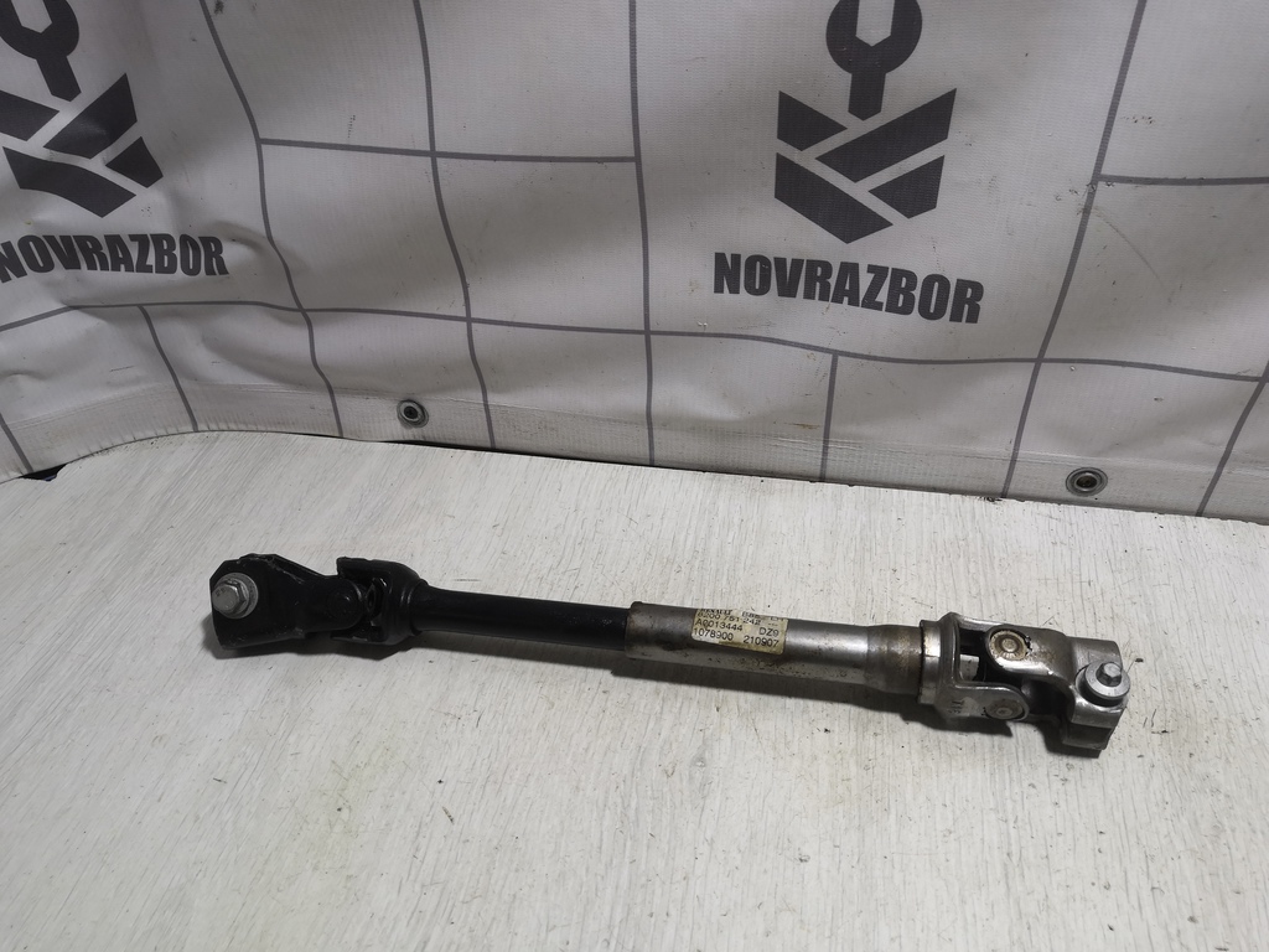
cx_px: 634
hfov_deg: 65.3
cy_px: 476
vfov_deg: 51.4
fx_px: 990
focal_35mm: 27
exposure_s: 1/100
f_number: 1.8
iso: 80
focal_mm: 3.95
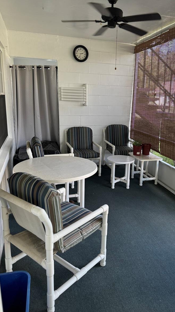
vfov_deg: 69.8
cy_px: 151
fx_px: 223
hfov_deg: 42.7
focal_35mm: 27
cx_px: 107
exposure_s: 1/120
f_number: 1.78
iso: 200
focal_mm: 6.76
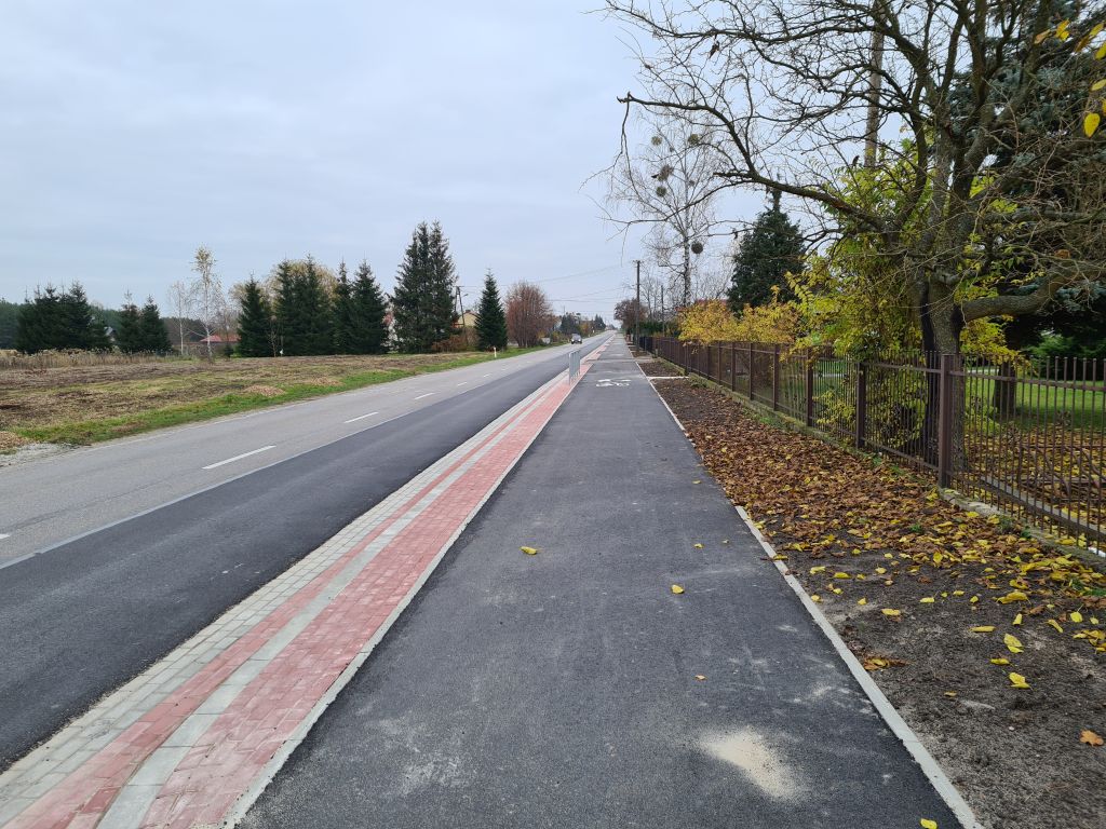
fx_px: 831
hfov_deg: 67.3
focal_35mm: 26
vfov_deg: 53.1
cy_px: 414
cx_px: 553
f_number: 1.8
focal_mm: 5.4
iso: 50
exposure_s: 1/360
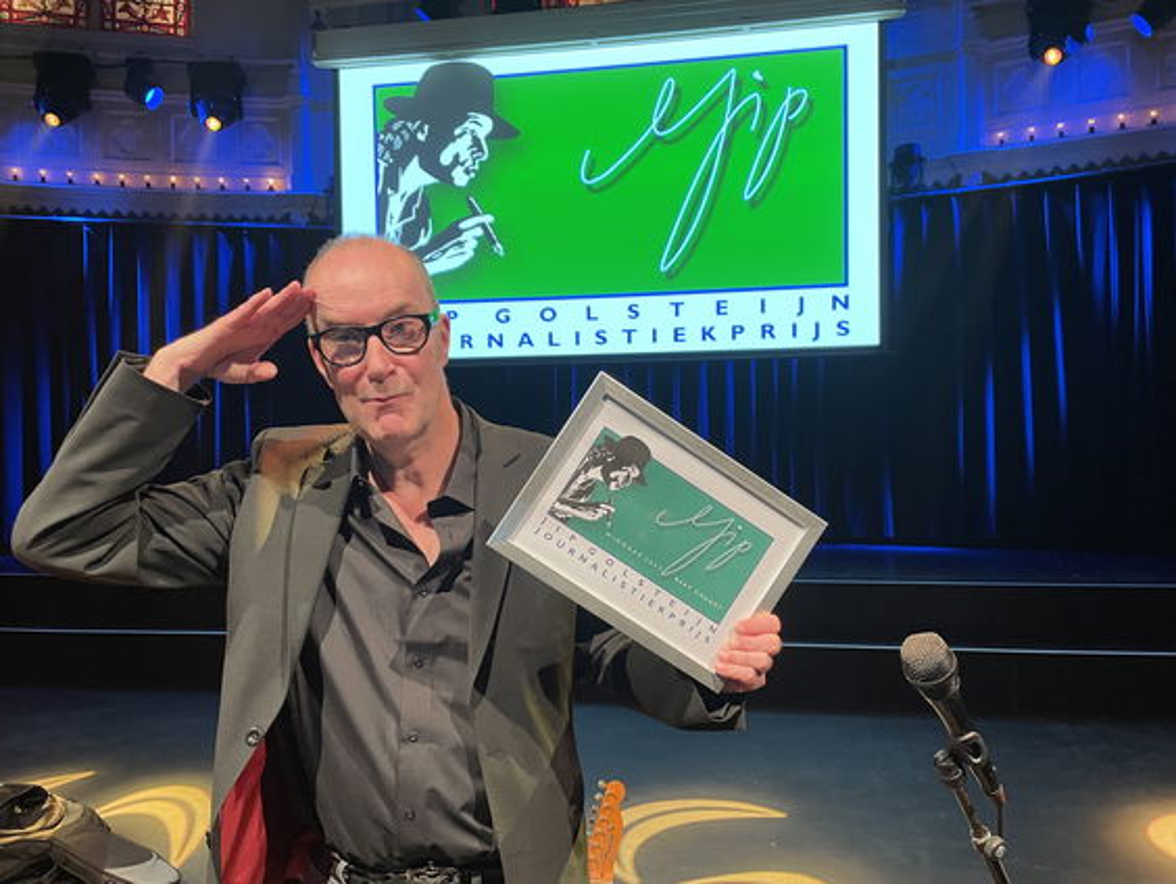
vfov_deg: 53.1
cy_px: 442
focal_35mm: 26
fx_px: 884
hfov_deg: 67.3
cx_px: 588
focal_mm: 4.2
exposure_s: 1/50
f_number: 1.6
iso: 160
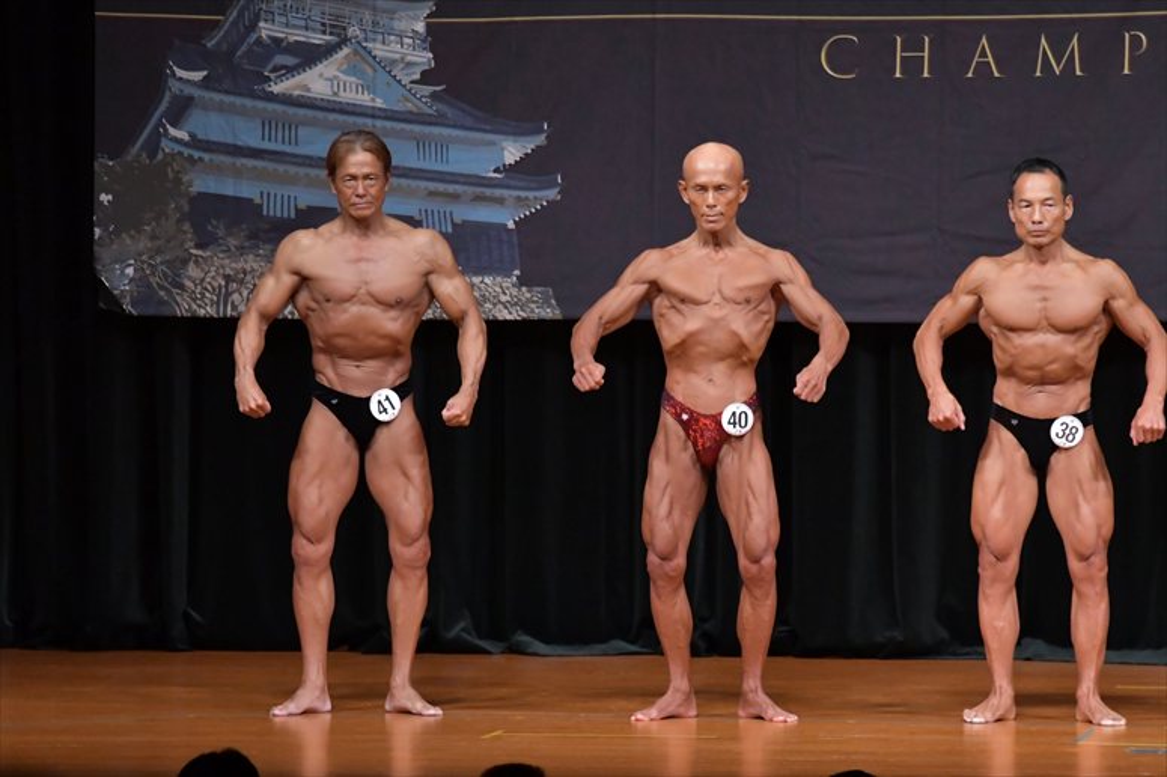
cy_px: 388
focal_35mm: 255
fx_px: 8262
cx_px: 584
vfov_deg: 5.4
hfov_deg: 8.1
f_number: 5.6
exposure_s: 1/400
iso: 5000
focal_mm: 170
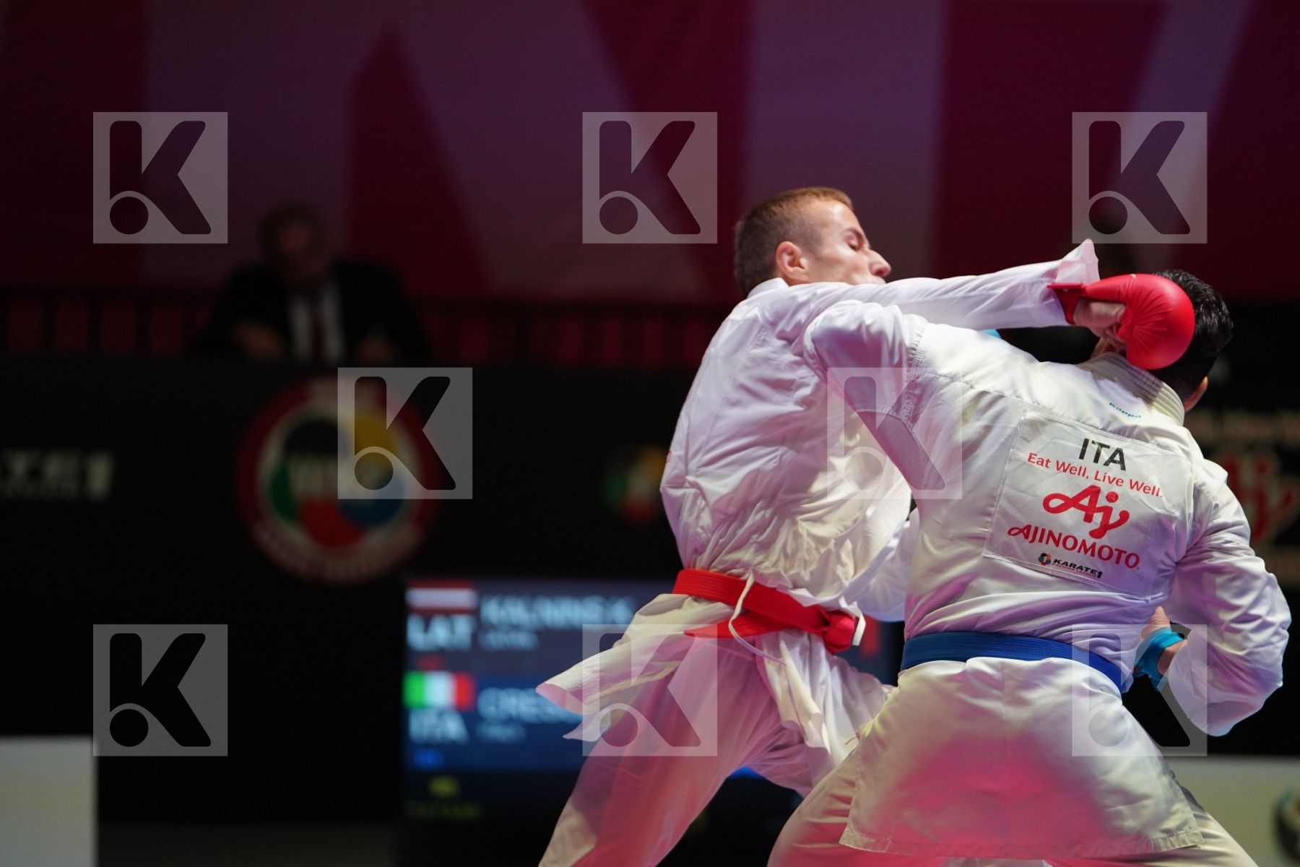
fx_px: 7222
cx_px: 650
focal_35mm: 200
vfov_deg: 6.9
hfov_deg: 10.3
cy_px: 434
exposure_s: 1/1000
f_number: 2.8
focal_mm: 200
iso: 1600
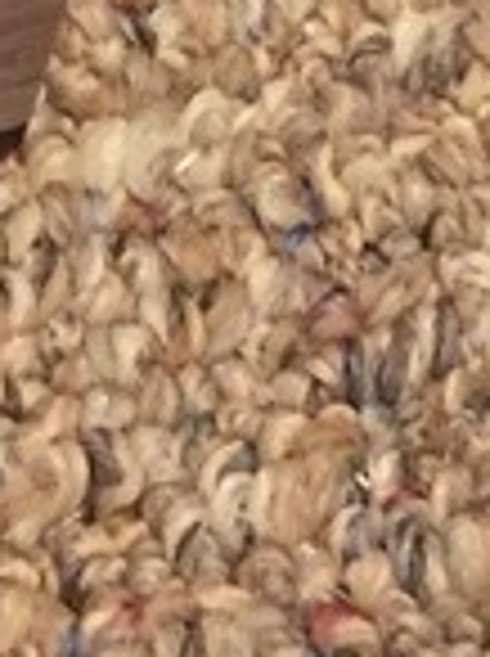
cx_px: 310
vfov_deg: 8.0
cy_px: -1307
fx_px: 4013
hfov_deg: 7.0
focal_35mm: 212
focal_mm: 4.15
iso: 125
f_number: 2.2
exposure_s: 1/8
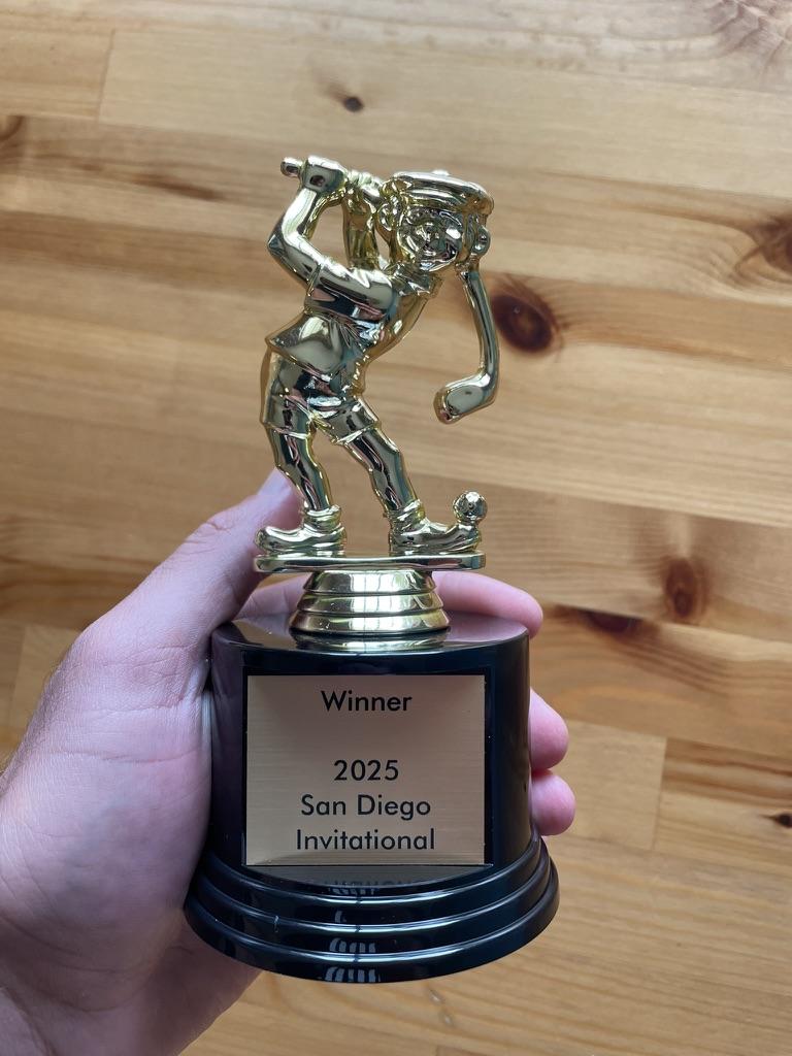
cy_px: 528
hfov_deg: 53.1
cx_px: 396
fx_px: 793
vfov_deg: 67.3
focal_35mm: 26
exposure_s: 1/121
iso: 64
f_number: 1.6
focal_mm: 4.2
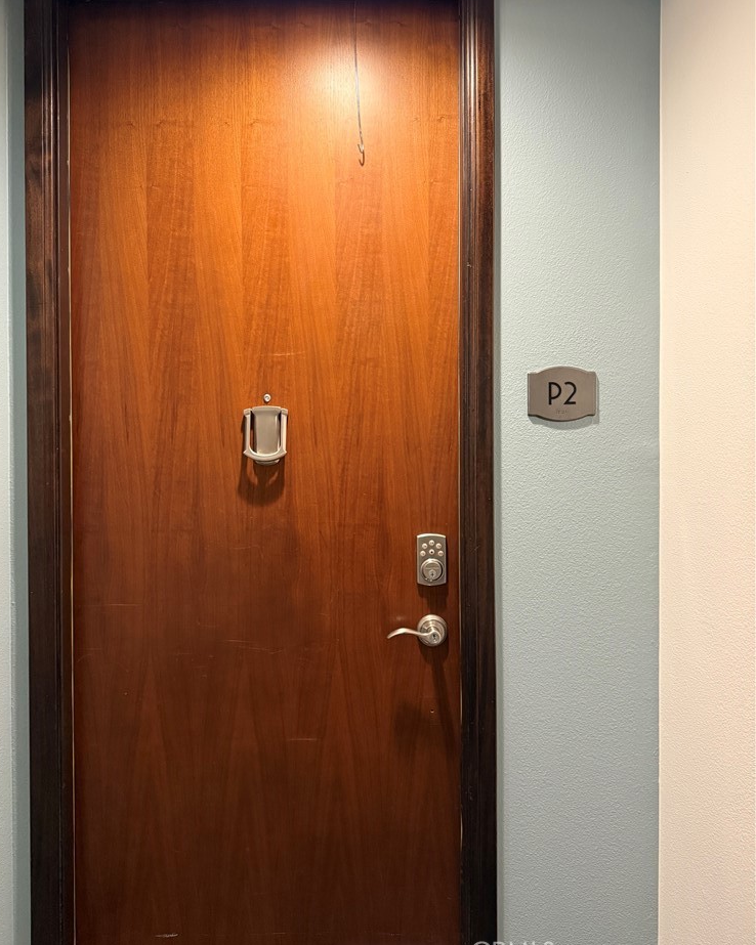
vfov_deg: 66.0
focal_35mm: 26
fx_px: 727
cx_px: 364
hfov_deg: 54.9
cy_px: 441
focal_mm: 6.76
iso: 500
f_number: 1.78
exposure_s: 1/60
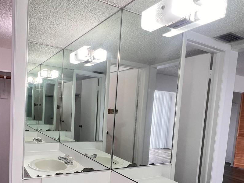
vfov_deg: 51.6
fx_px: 183
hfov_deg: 65.7
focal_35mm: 26
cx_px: 84
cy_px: 129
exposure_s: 1/120
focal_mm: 1.57
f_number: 1.8
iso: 160
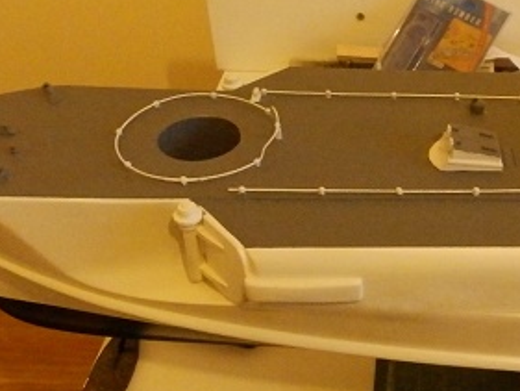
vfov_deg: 30.9
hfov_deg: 39.1
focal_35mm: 47
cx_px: 403
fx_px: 706
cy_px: 180
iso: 1600
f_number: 3.4
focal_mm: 4
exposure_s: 1/50
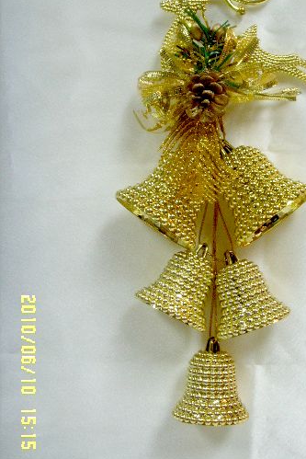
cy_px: 182
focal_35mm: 52
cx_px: 220
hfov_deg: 25.8
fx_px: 662
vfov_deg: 38.0
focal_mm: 6.6
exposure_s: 1/45
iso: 132
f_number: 3.5
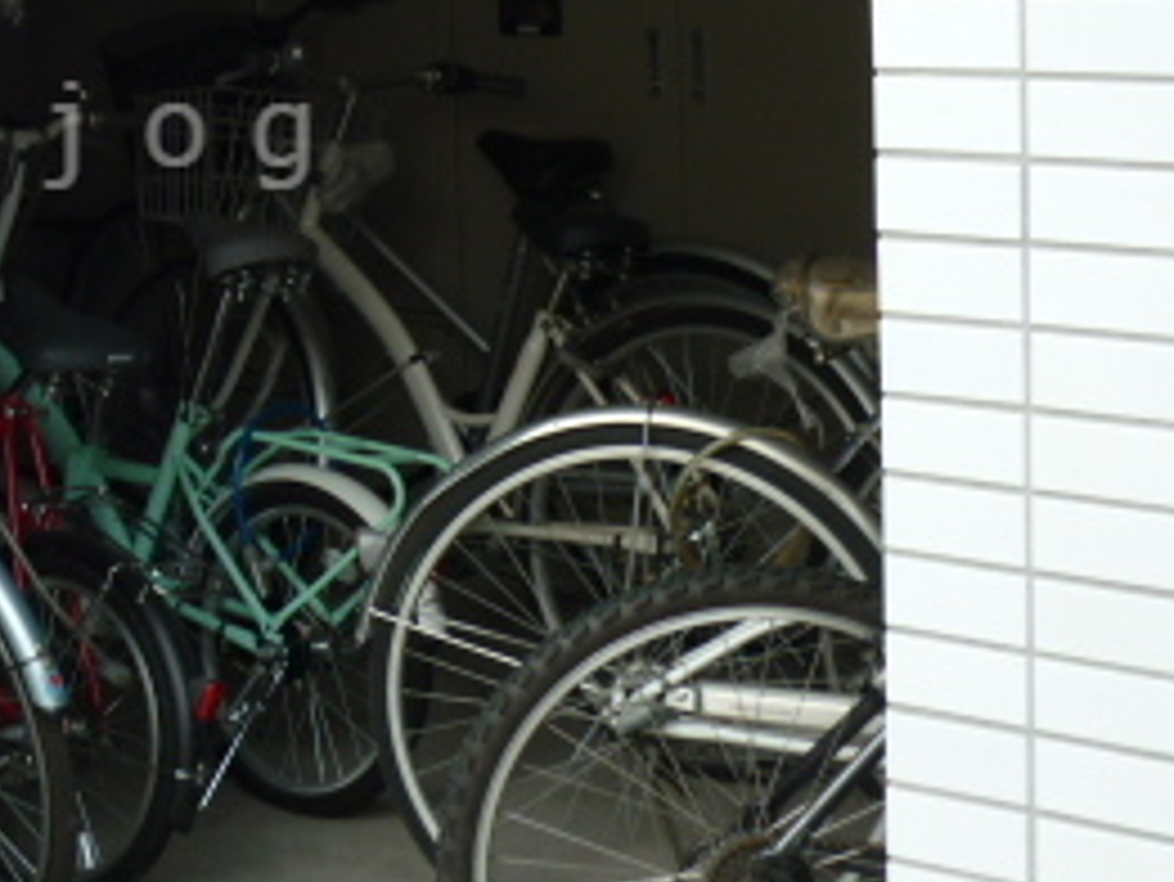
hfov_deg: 23.2
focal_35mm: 81
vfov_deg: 18.0
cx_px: 27
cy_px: 135
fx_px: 2748
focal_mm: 5.5
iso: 80
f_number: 2.8
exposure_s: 1/125
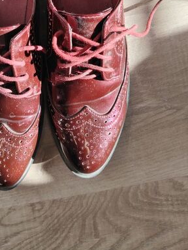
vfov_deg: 44.2
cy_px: 45
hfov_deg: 35.3
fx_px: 290
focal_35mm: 40
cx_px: 52
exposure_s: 1/180
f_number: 1.75
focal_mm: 5.25
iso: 100
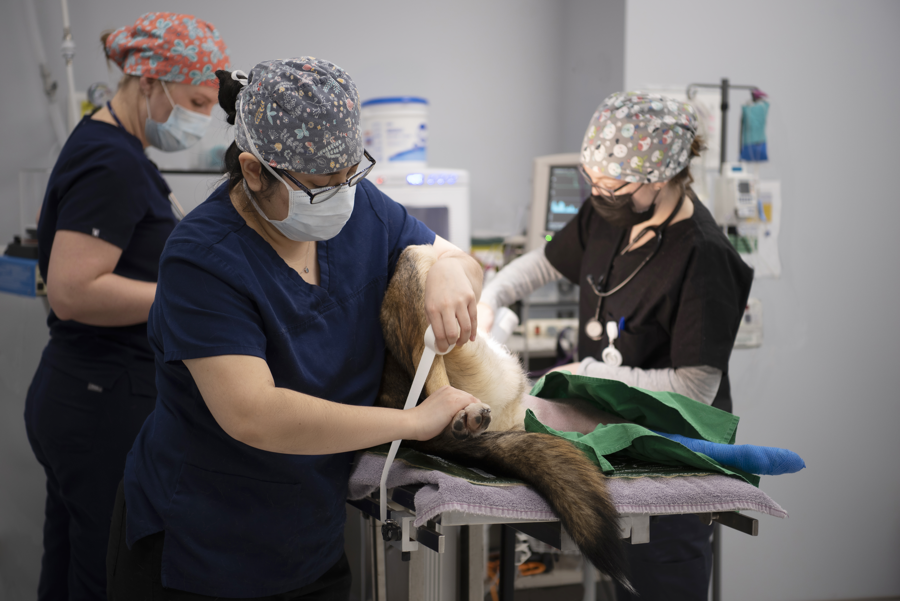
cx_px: 450
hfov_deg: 28.8
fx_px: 1751
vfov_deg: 19.5
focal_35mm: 70
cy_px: 300
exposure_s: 1/60
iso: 280
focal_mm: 70
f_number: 2.8
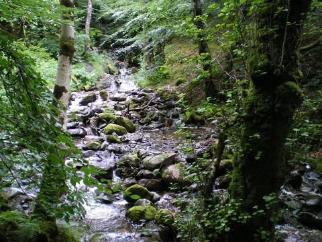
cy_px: 121
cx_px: 161
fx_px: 353
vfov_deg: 37.7
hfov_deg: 49.0
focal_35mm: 38
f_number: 3.1
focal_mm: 6.3
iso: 320
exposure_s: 1/50
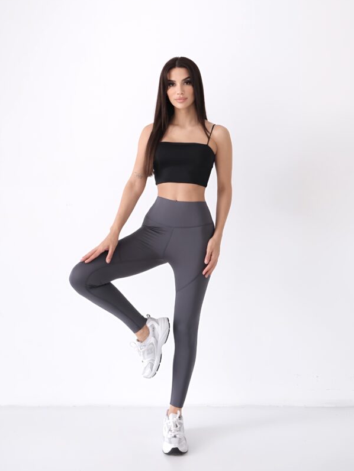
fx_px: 518
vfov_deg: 48.9
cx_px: 177
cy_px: 210
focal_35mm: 38
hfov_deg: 37.7
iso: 2500
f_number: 5.6
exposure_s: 1/60
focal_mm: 23.5
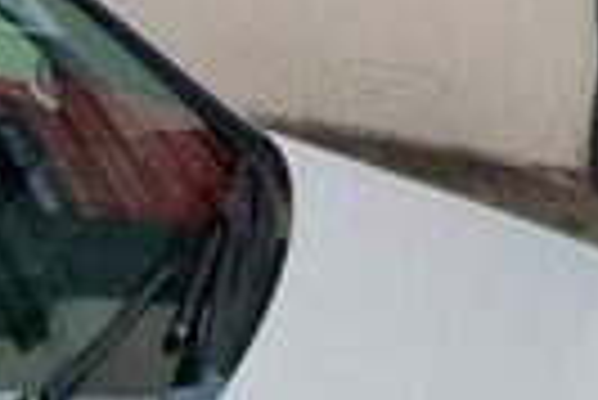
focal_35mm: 71
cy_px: -775
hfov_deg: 28.4
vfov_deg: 11.6
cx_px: 351
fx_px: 1181
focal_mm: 2.2
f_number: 2.2
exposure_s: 1/1612
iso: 50
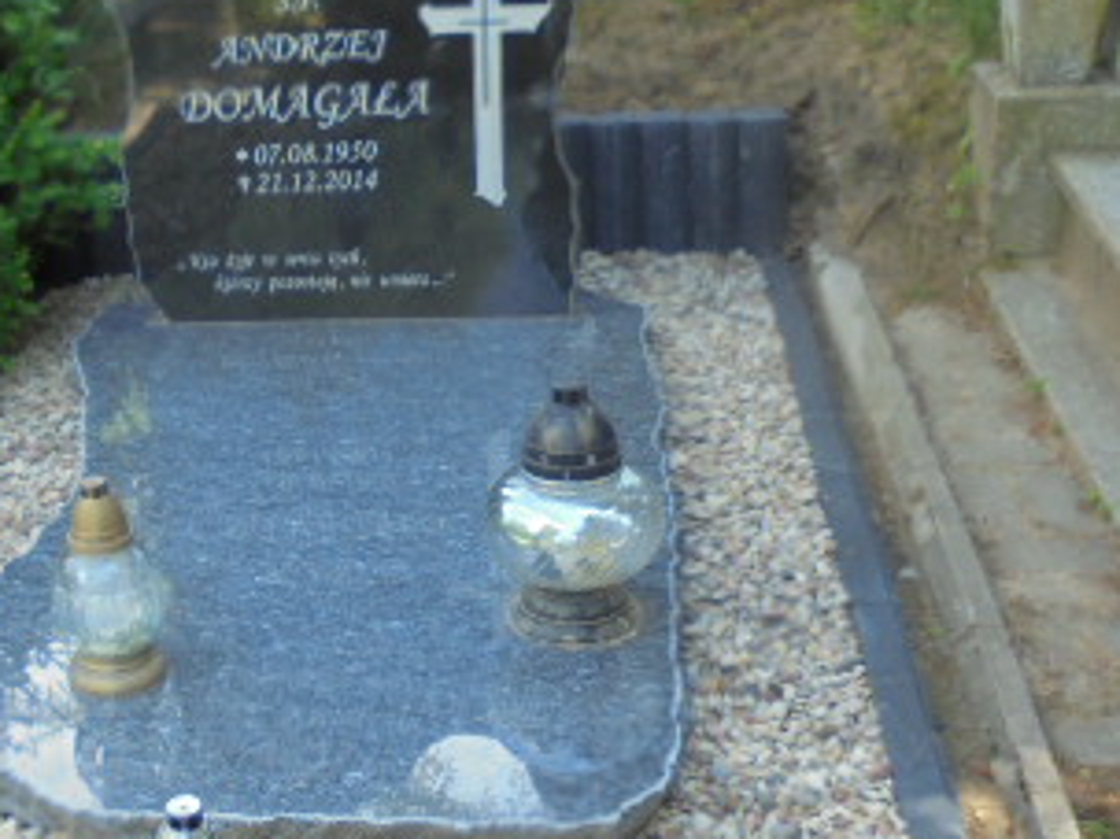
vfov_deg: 26.5
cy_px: 480
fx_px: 1779
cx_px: 310
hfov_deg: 34.4
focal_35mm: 55
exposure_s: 1/200
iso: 100
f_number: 3.5
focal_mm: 4.6
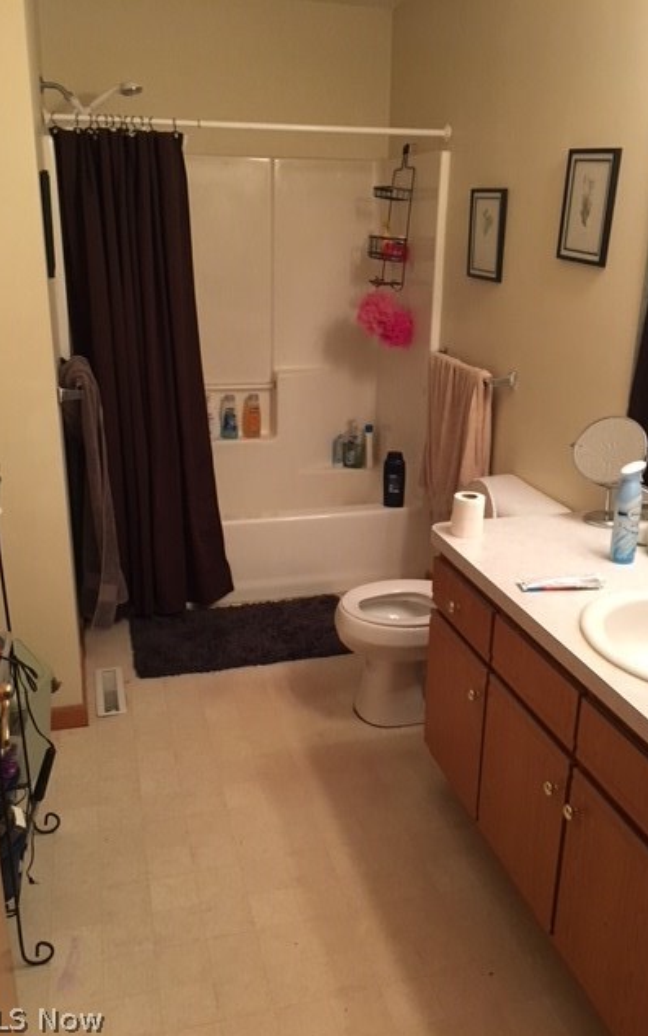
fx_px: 876
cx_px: 351
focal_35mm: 31
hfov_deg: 40.6
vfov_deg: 61.2
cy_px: 520
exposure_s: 1/30
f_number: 2.2
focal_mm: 4.15
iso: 200
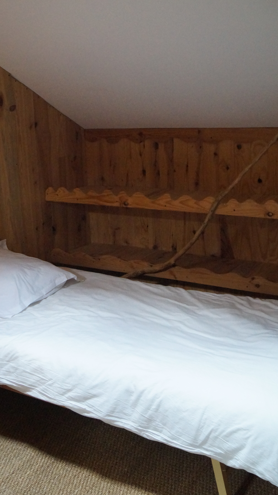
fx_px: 563
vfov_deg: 47.4
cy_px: 249
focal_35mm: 43
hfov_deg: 27.6
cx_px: 97
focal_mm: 18
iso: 3200
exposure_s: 1/160
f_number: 4
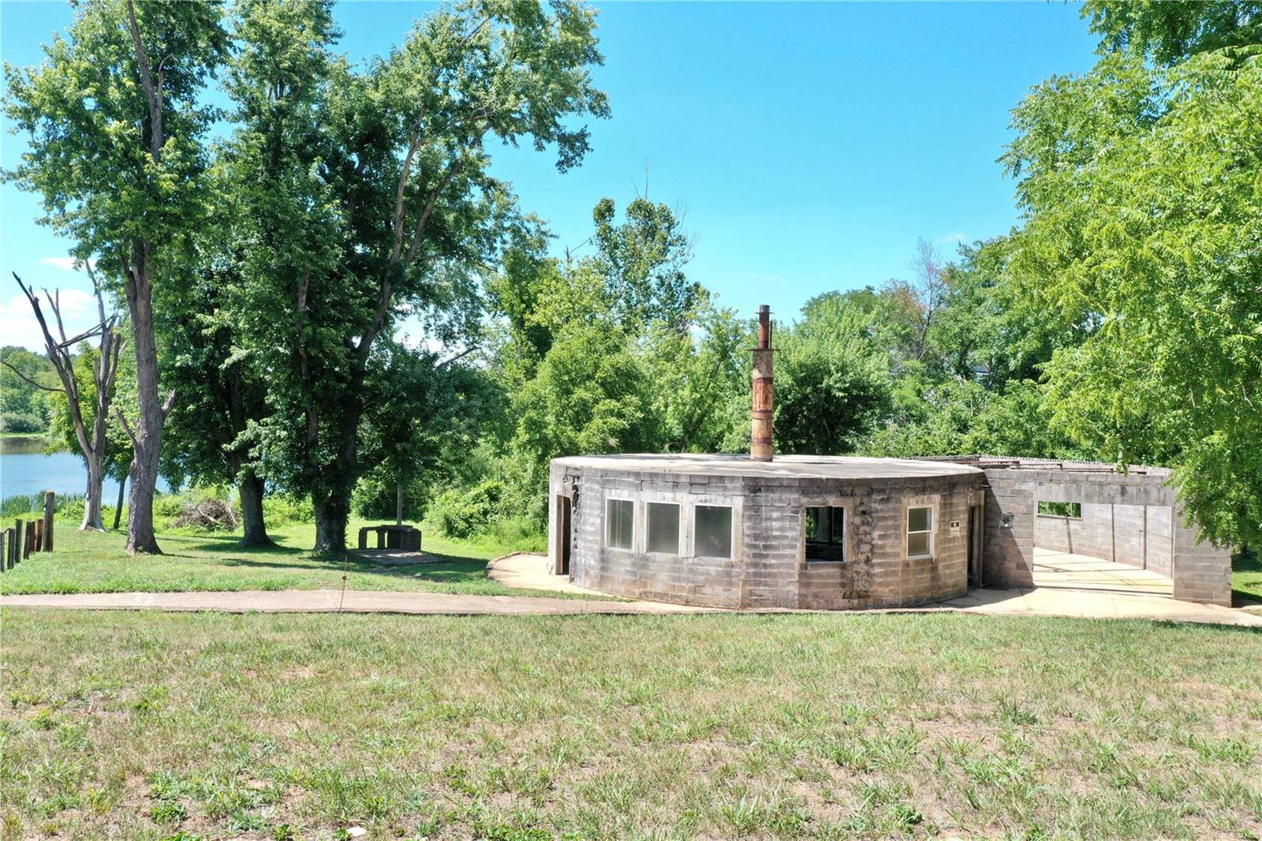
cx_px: 631
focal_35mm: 28
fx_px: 981
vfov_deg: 46.4
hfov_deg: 65.5
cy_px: 420
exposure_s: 1/120
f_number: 7.1
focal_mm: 10.26
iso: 100
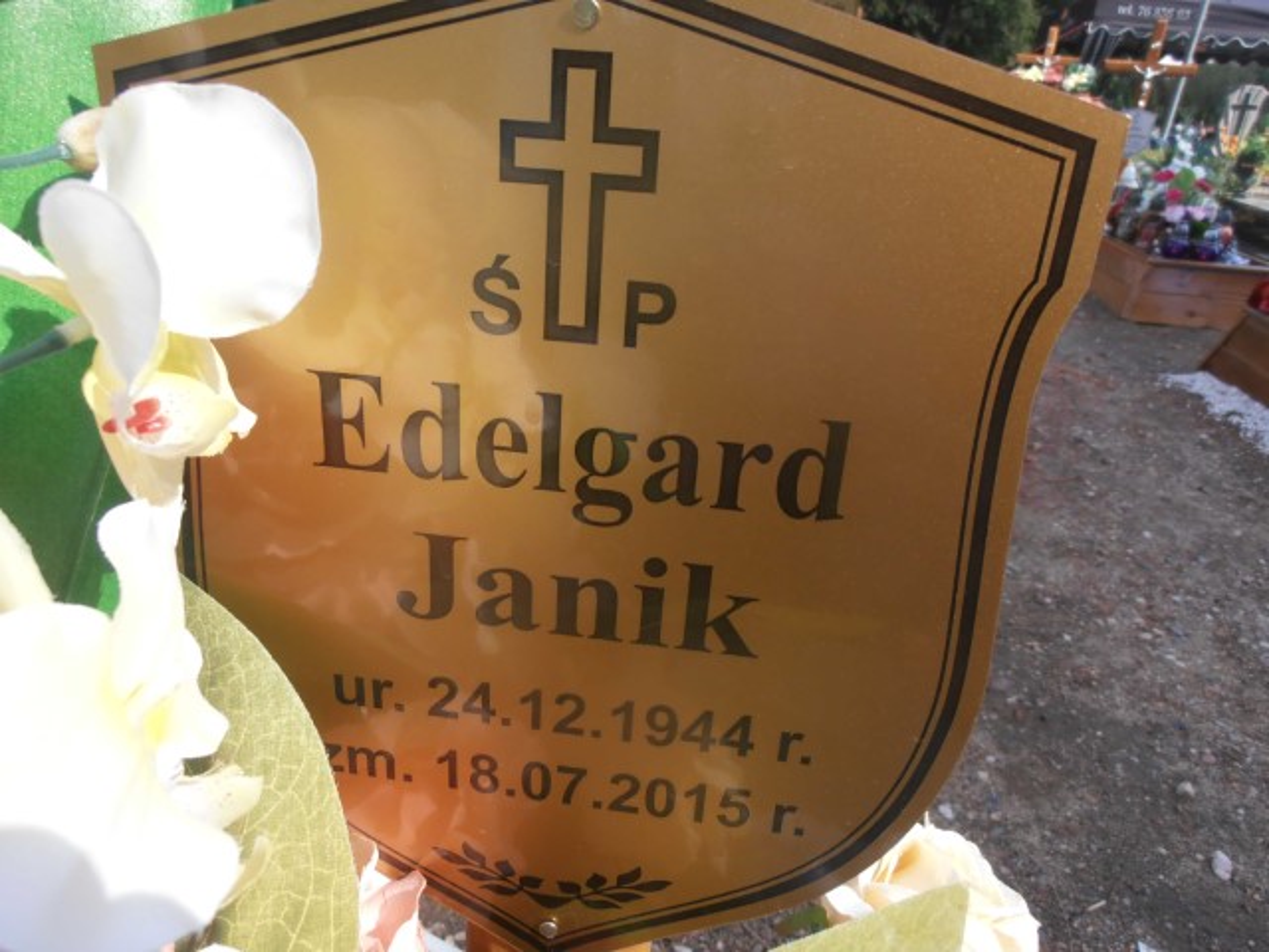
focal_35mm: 24
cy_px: 476
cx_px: 634
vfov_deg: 56.8
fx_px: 880
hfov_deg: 71.6
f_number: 3
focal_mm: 4.2
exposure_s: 1/320
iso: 80
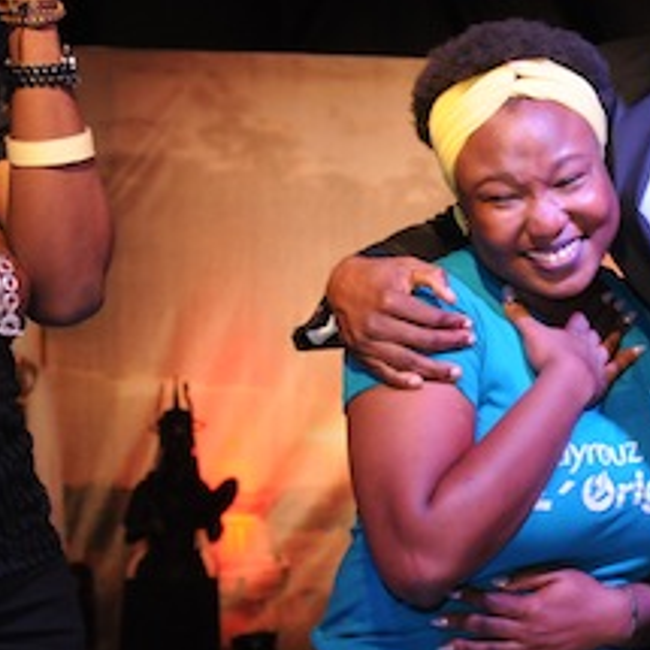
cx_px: 825
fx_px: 3633
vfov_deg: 10.2
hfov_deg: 10.0
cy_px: 262
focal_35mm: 171
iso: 1250
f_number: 5.6
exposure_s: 1/160
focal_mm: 48
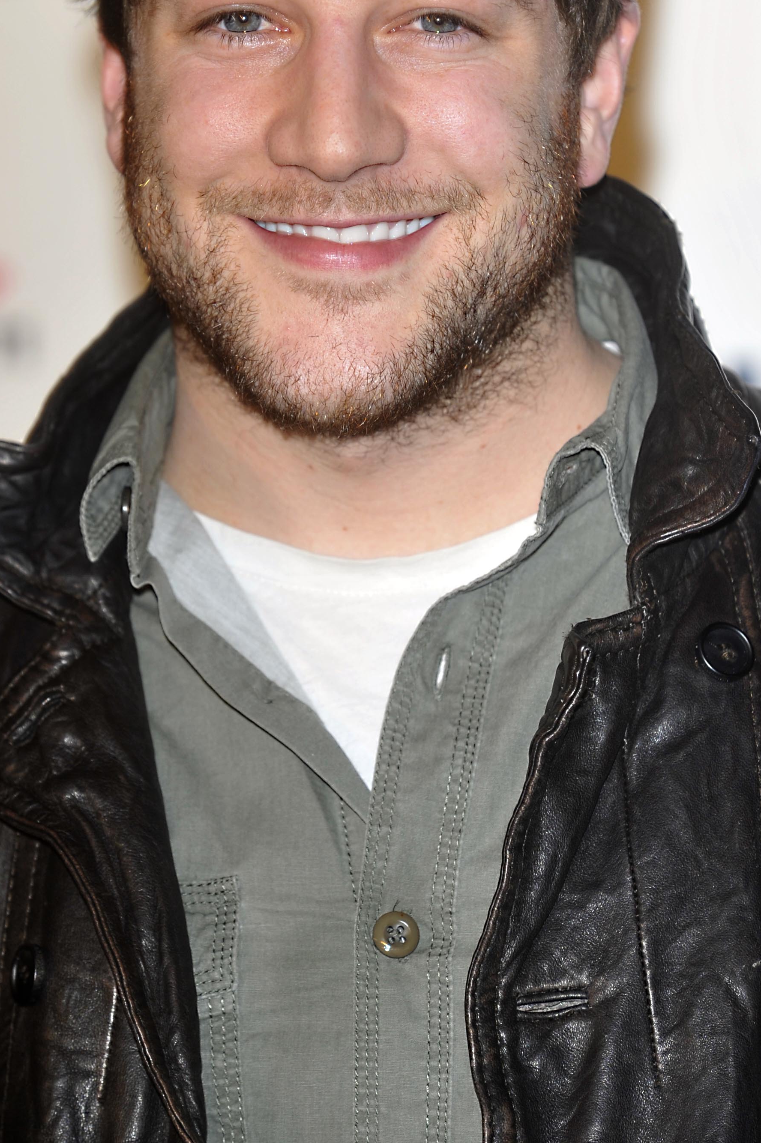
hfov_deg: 4.7
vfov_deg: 7.0
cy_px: 437
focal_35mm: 295
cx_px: 359
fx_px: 9365
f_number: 5.6
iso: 400
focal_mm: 185
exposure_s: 1/160
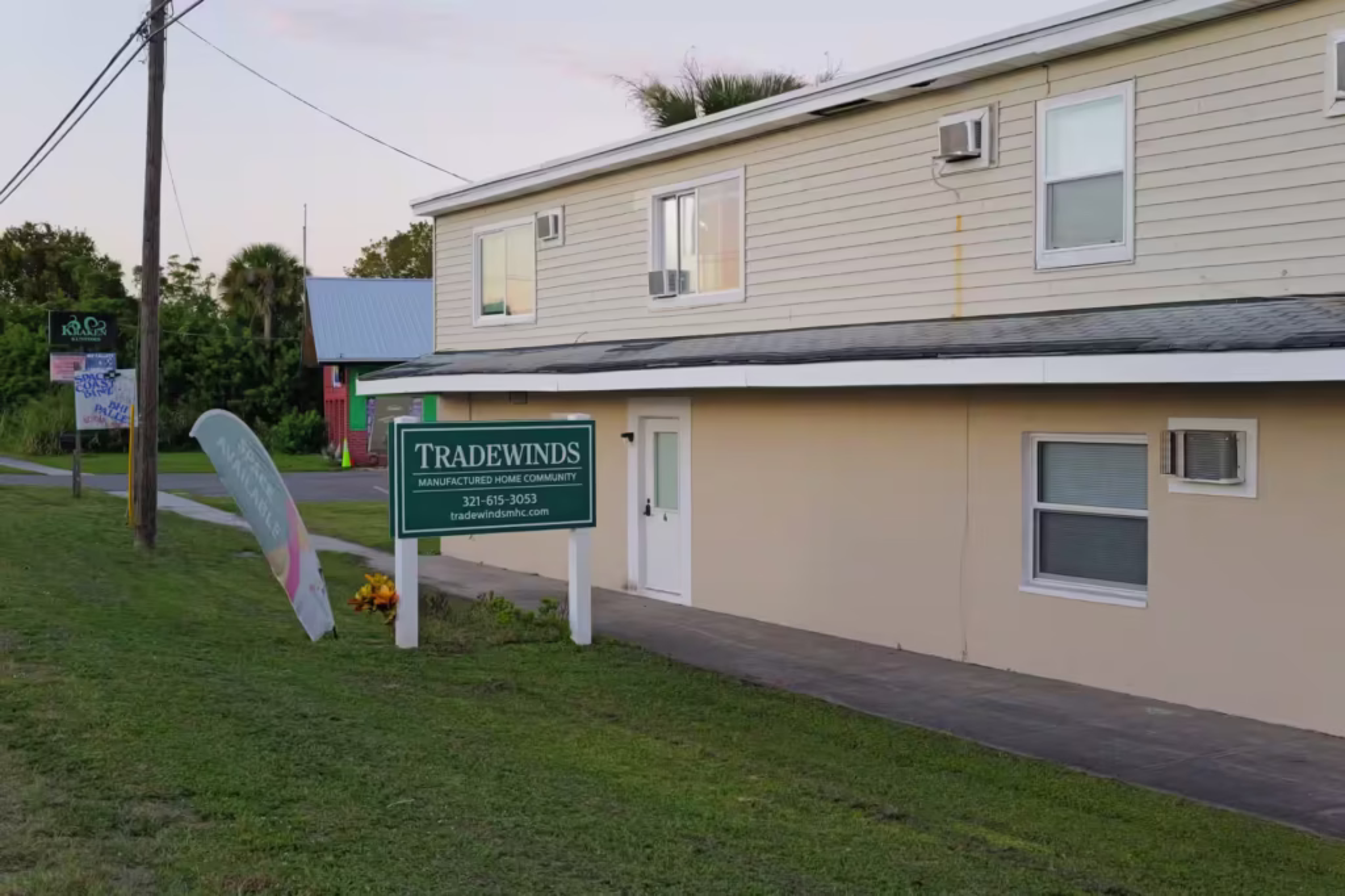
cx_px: 672
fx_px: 1606
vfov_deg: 31.2
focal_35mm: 43
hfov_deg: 45.4
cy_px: 448
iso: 5000
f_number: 16
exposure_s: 1/80
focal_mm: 43
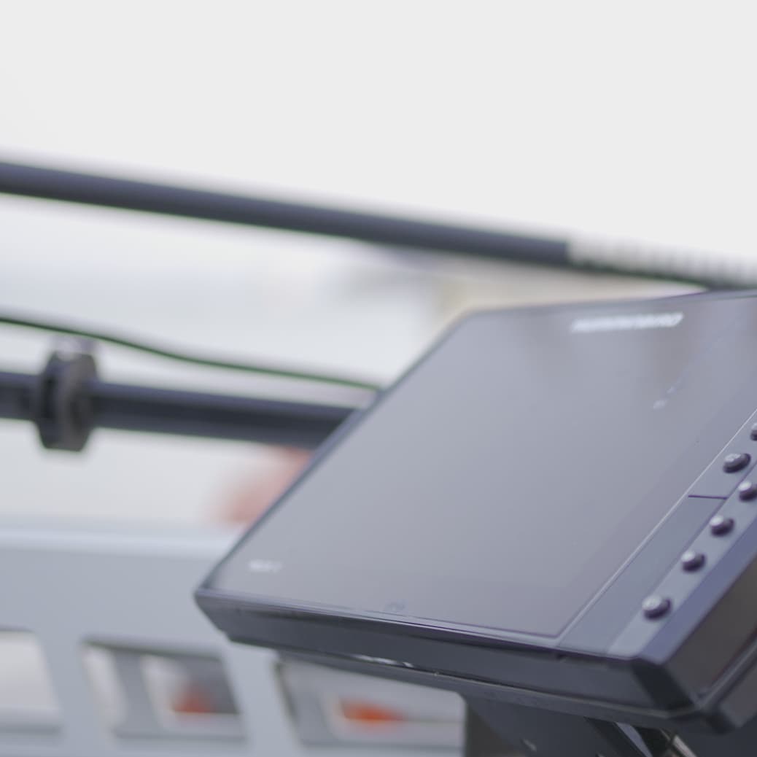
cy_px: 488
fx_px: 2128
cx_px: 1024
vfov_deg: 20.1
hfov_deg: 18.5
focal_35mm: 86
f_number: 1.4
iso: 500
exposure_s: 1/1250
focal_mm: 35
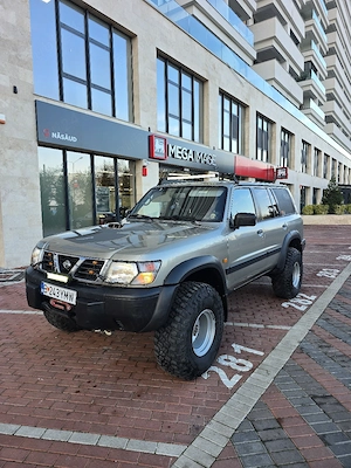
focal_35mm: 23
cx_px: 176
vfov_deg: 73.9
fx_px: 311
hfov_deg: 58.9
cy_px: 234
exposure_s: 1/182
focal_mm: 6.3
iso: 32
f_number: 1.7
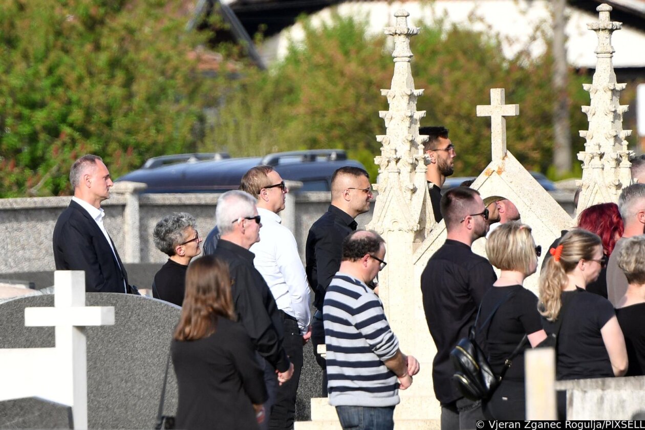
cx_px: 322
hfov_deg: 10.3
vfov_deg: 6.9
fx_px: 3583
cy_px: 215
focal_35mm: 200
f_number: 5
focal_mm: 200
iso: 125
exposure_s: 1/1250
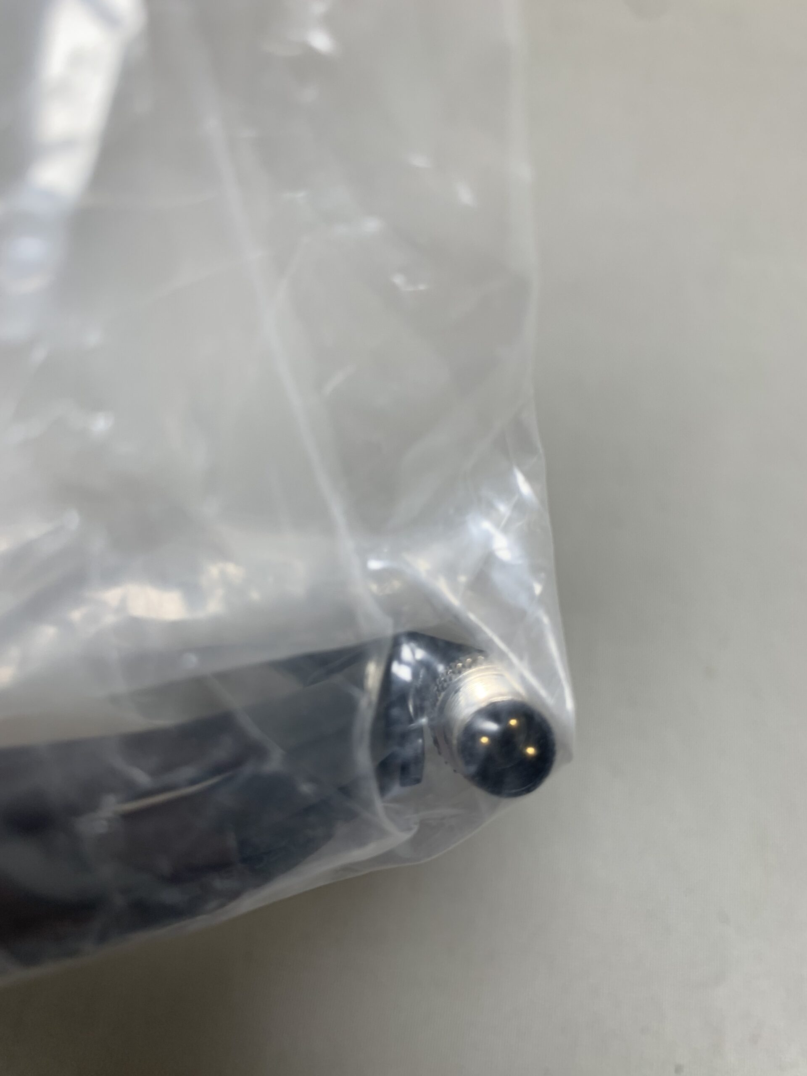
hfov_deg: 53.1
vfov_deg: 67.3
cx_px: 404
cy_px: 538
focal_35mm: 26
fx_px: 808
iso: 40
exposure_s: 1/100
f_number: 1.8
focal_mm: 4.25
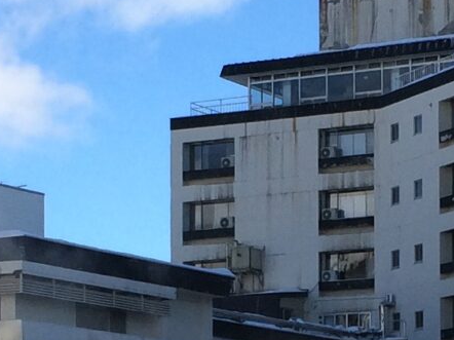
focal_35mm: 168
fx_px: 2202
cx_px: 348
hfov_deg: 11.7
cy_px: 431
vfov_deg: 8.7
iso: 32
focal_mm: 4.15
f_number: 2.2
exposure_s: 1/1466
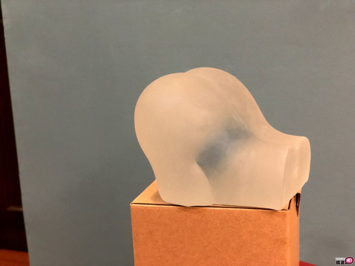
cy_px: 133
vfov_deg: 28.0
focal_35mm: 52
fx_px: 533
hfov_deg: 36.8
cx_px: 178
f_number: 2.4
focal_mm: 6
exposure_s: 1/20
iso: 160
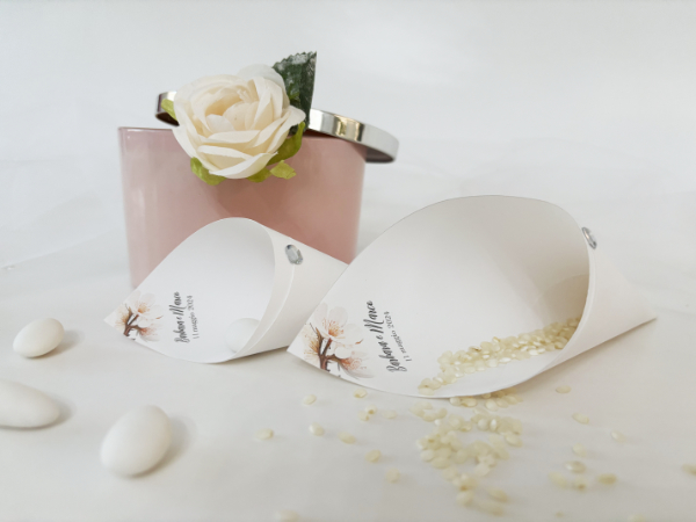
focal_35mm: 26
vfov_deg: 53.1
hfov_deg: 67.3
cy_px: 261
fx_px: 523
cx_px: 348
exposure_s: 1/50
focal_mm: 6
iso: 160
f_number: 1.6
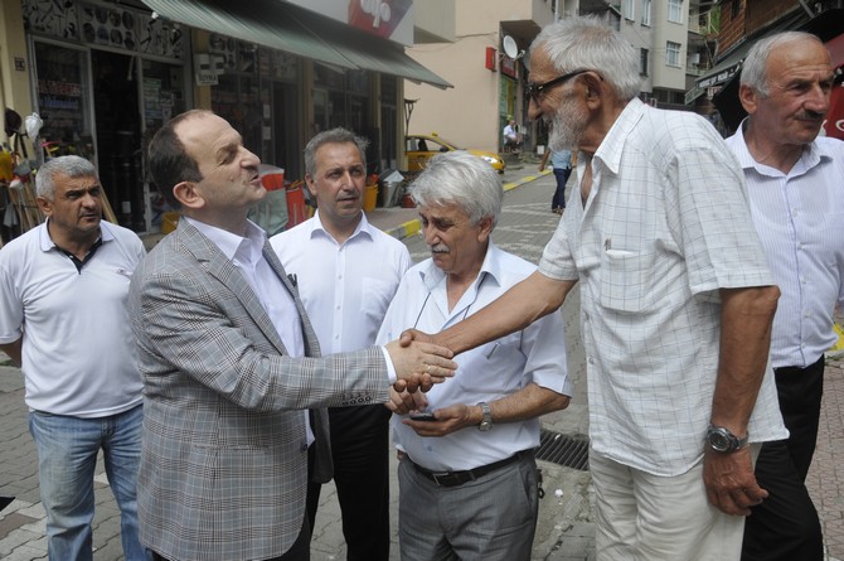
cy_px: 280
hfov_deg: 53.2
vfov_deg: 36.8
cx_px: 422
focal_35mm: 36
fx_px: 843
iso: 320
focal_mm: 24
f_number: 5.6
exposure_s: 1/1250
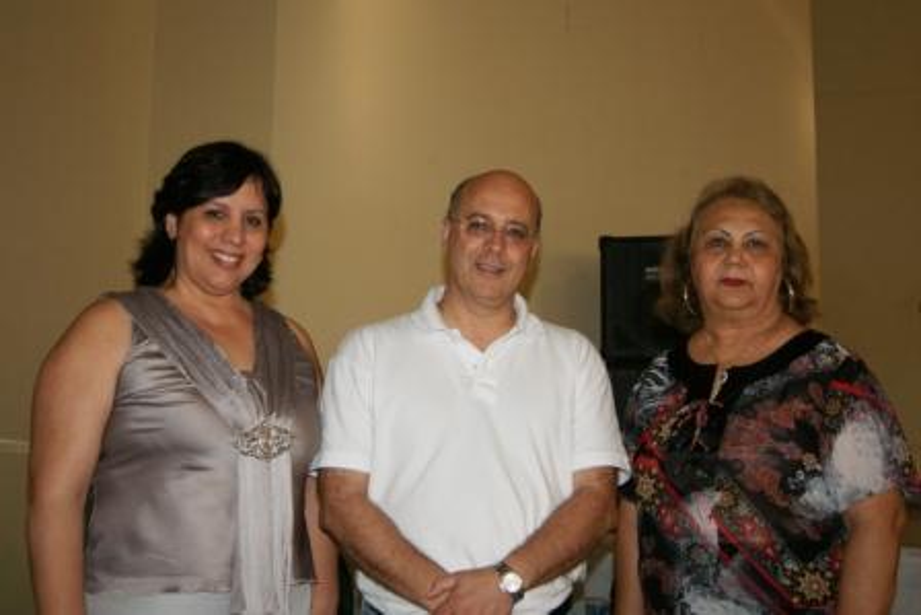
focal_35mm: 42
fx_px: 1075
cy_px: 308
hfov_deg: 46.4
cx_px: 460
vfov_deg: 31.9
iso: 400
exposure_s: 1/60
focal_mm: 28
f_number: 4.5
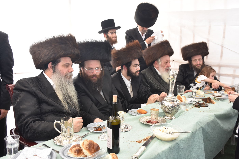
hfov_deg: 49.5
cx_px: 120
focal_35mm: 39
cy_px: 80
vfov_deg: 34.2
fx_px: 259
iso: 640
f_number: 5.6
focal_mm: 26
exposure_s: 1/100
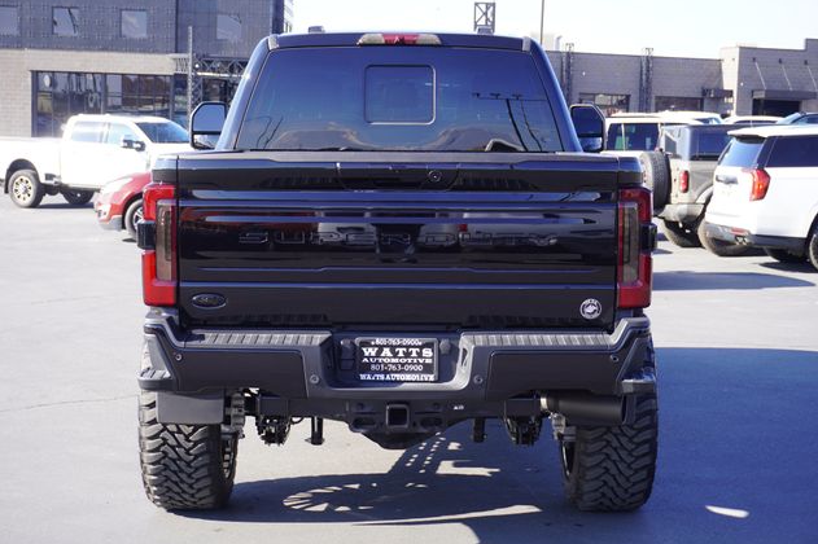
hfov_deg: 31.4
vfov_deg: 21.2
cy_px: 273
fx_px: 1453
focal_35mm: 64
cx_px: 404
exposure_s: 1/80
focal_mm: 42
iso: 100
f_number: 6.3
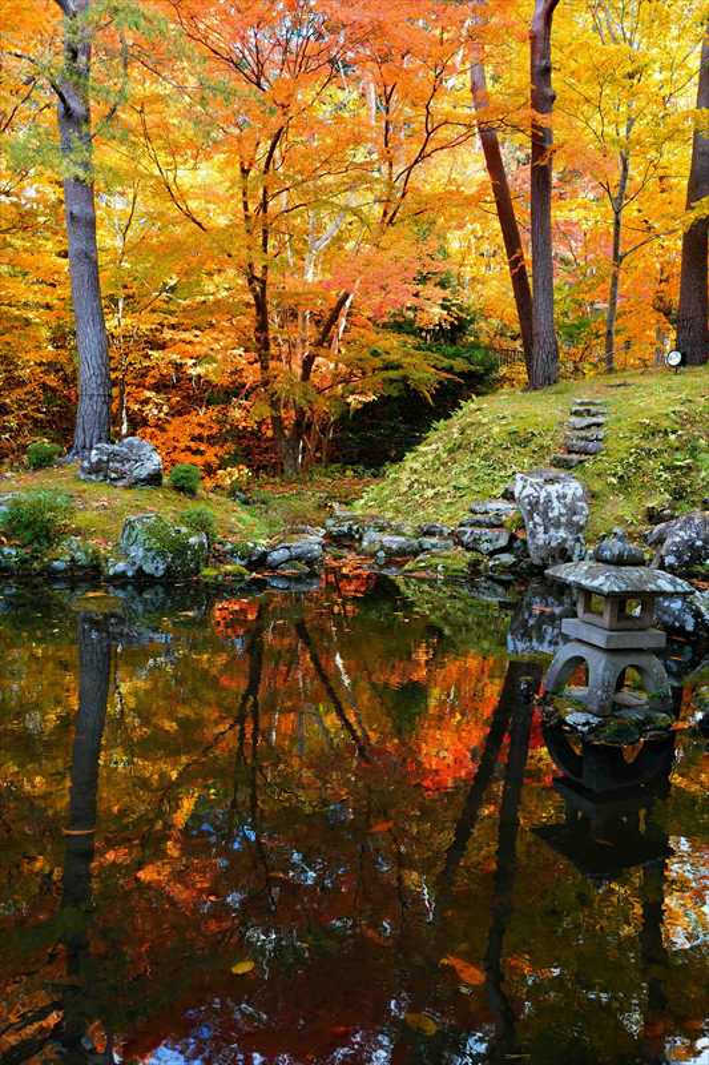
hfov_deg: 43.6
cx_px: 354
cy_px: 532
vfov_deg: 61.9
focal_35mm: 30
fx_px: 887
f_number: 4.5
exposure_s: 1/40
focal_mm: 20
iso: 200
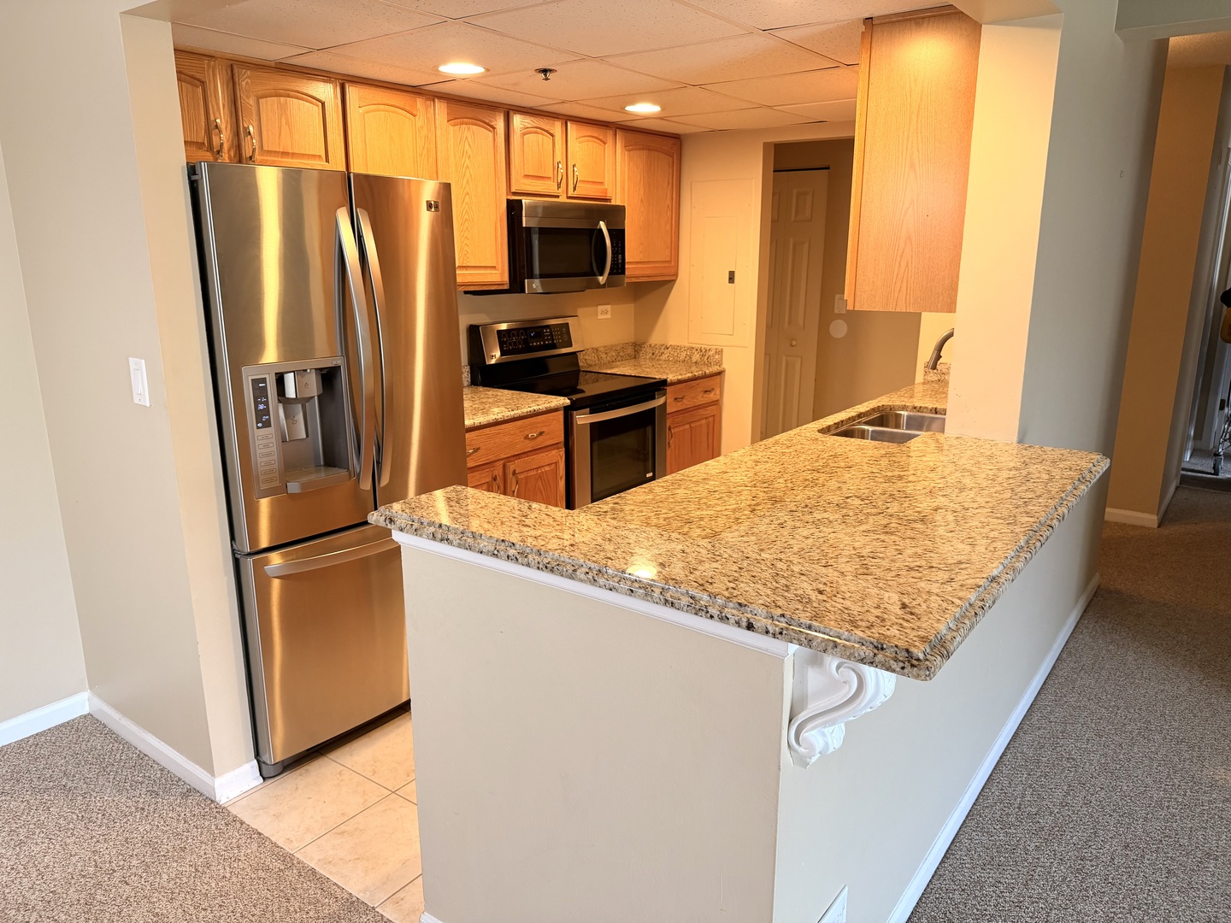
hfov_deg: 71.6
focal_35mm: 24
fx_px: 853
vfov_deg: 56.8
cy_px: 462
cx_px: 616
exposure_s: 1/60
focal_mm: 6.76
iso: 200
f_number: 1.78
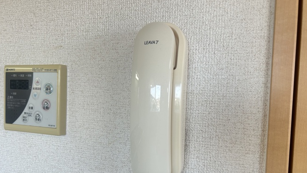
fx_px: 244
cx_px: 149
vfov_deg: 38.7
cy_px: 110
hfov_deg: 64.3
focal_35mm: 30
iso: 50
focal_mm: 5.7
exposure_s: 1/120
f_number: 1.5
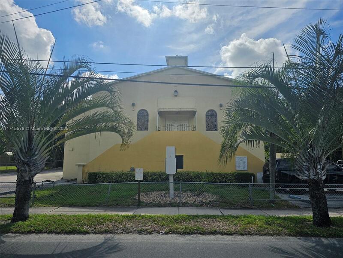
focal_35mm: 23
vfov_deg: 58.9
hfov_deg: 73.9
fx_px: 228
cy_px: 129
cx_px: 172
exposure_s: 1/1780
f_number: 1.7
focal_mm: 6.3
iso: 12
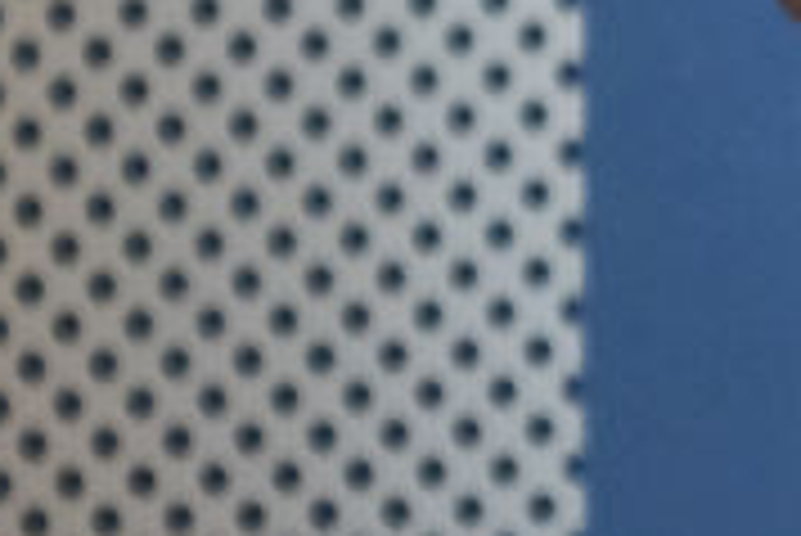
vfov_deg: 0.8
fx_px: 38345
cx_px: 1305
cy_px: 372
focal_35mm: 1722
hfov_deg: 1.2
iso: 3200
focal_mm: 200
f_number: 4.8
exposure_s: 1/240
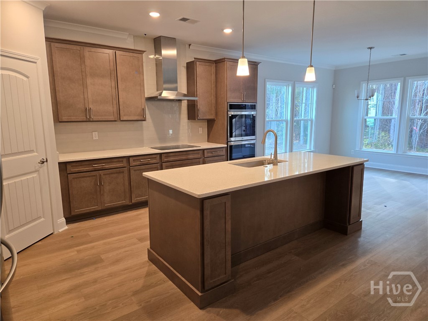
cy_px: 160
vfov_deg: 58.9
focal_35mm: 23
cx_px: 214
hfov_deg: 73.9
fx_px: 284
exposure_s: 1/120
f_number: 1.8
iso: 125
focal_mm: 5.4
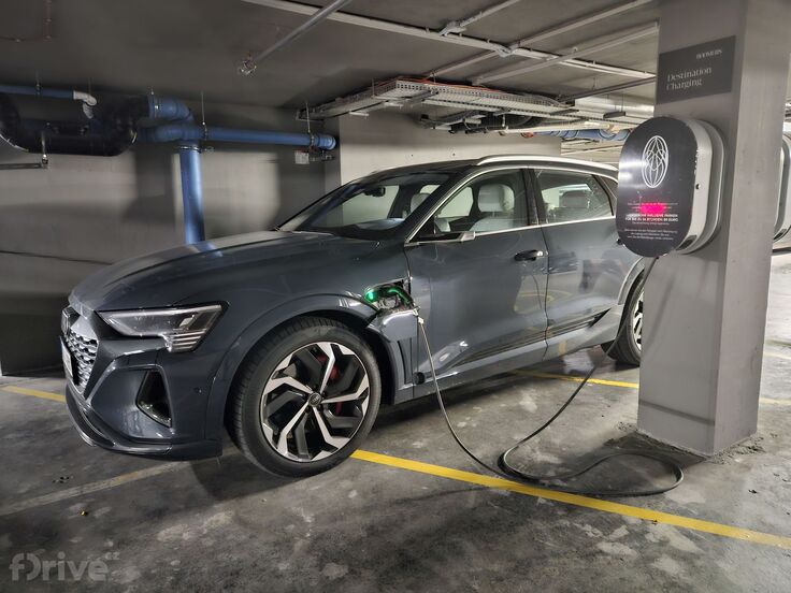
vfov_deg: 58.9
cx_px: 396
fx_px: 526
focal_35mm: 23
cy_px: 296
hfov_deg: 73.9
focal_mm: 5.4
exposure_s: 1/17
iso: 1600
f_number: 1.8
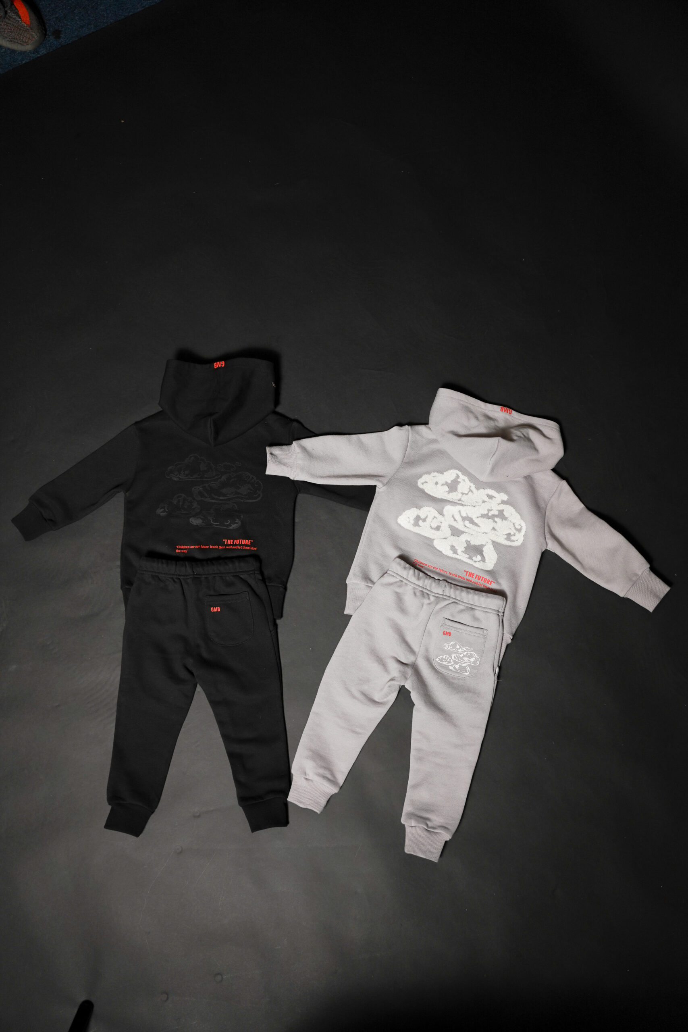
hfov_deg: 44.3
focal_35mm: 30
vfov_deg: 62.8
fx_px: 845
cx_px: 344
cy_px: 516
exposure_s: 1/250
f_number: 2.8
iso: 320
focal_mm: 29.5
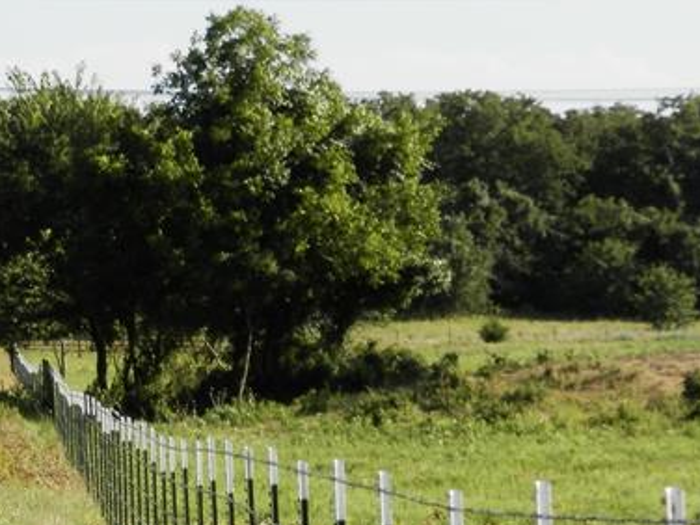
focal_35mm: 289
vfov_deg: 5.1
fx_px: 5844
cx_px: -65
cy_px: 579
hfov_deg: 6.8
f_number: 4.5
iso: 80
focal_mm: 19
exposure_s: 1/400
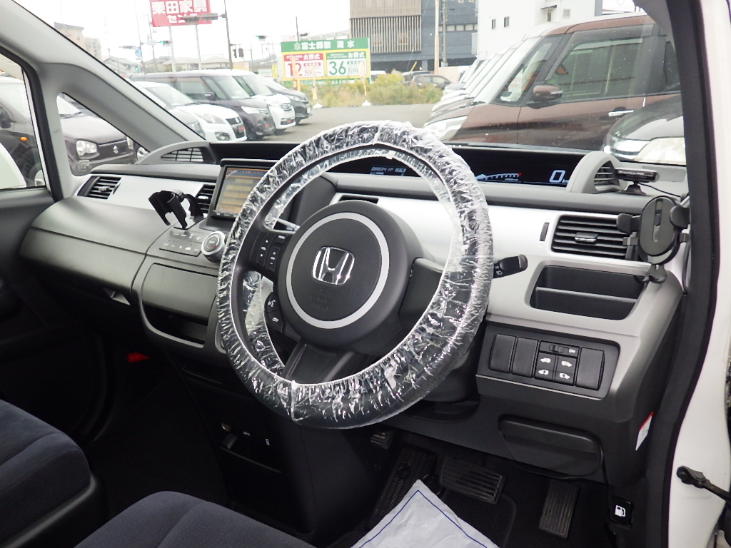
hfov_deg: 63.4
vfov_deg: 49.7
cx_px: 366
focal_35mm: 28
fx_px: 591
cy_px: 274
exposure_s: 1/80
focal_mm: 5
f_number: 3.5
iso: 250
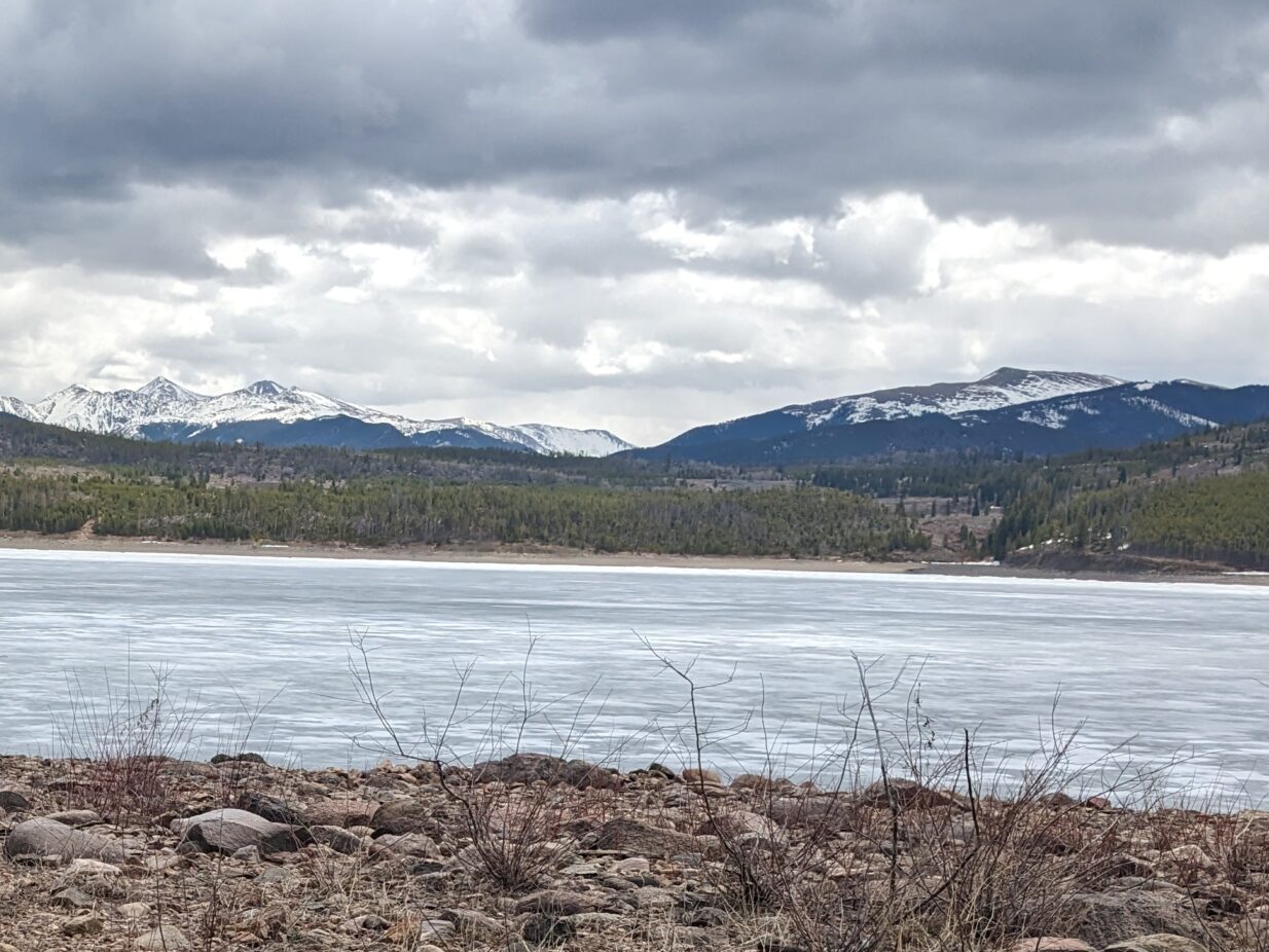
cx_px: 197
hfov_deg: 33.1
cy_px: 956
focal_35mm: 56
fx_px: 2053
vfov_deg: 24.9
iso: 64
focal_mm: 4.38
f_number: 1.73
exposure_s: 1/4673
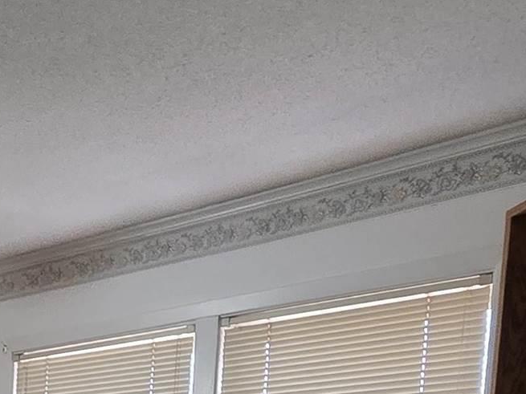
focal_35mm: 61
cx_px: -320
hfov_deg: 23.3
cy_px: 636
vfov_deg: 19.8
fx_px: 927
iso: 200
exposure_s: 1/60
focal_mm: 2.2
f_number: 2.2
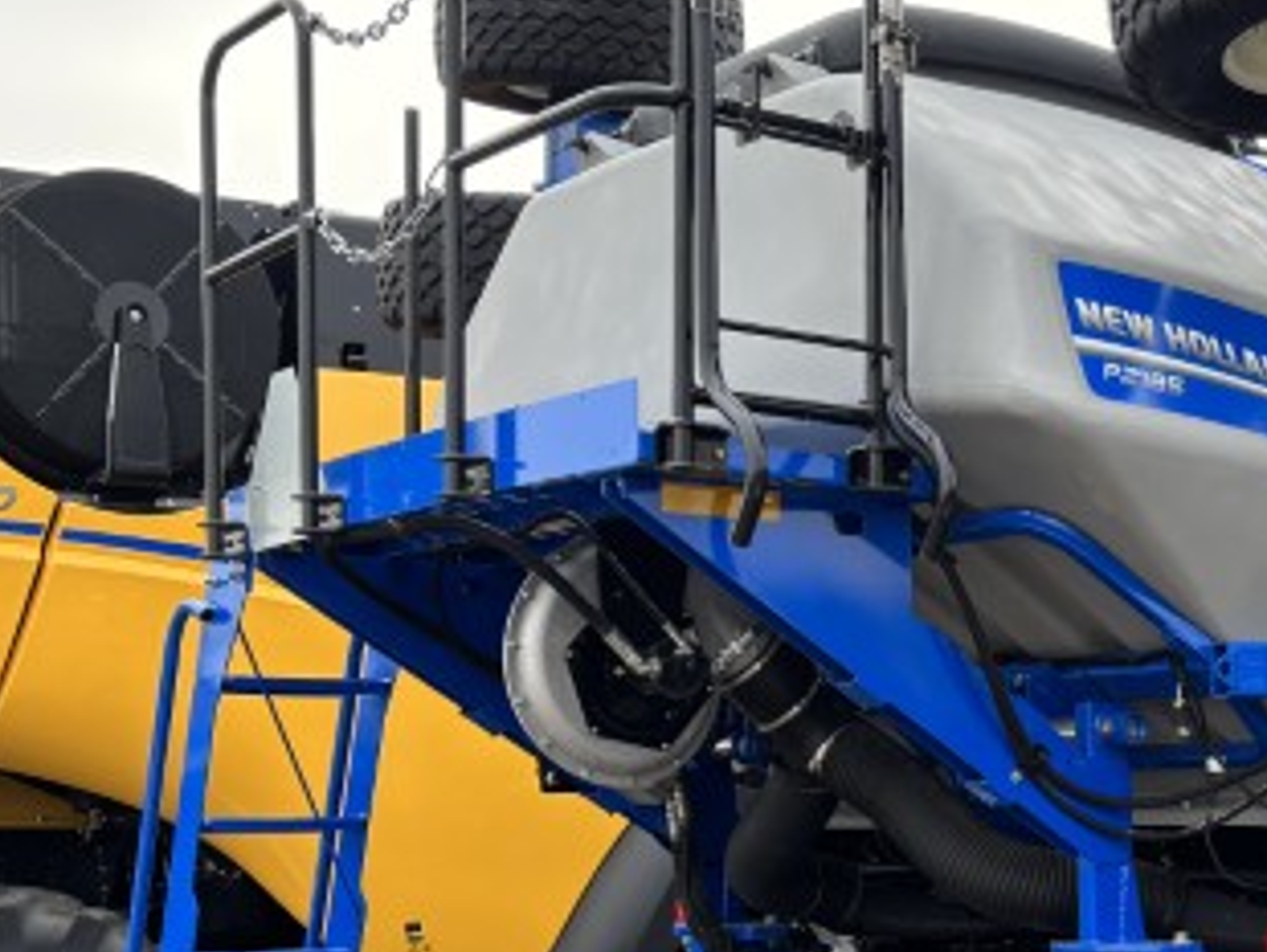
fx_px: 2454
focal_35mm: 67
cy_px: 682
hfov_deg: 27.8
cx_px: 1161
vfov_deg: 21.8
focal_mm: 5.96
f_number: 1.6
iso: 50
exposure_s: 1/525
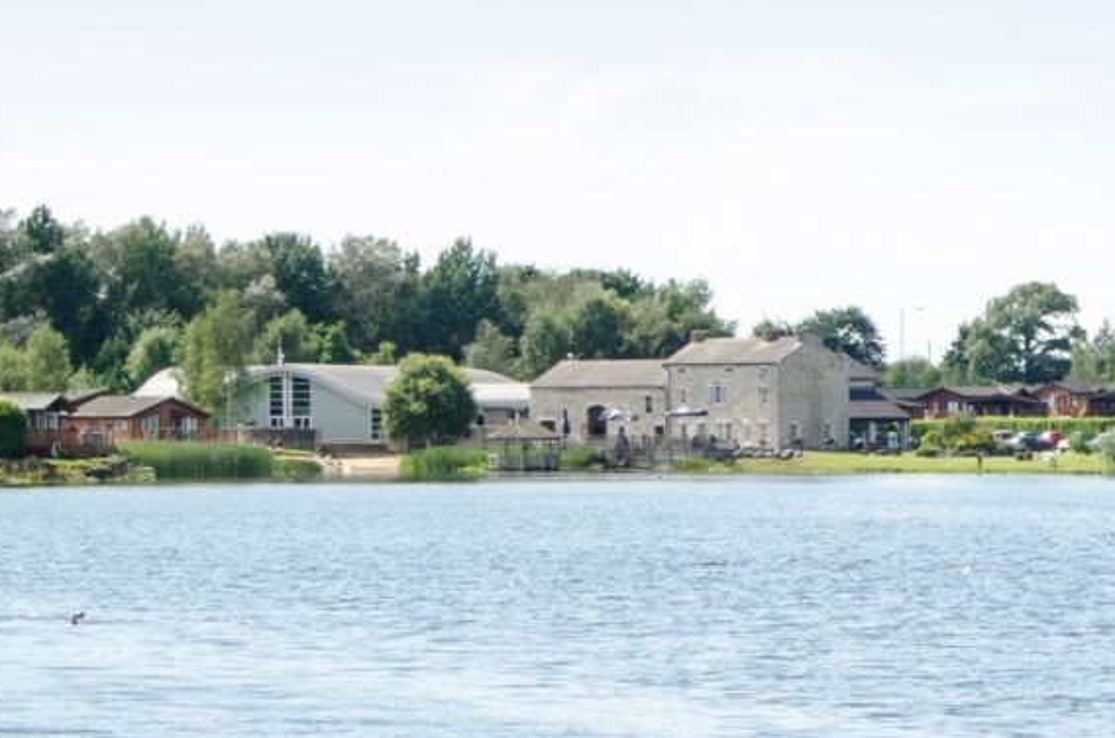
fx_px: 5186
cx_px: 1101
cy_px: 430
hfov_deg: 12.1
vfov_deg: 8.1
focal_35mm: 168
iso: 125
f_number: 9
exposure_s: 1/125
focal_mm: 31
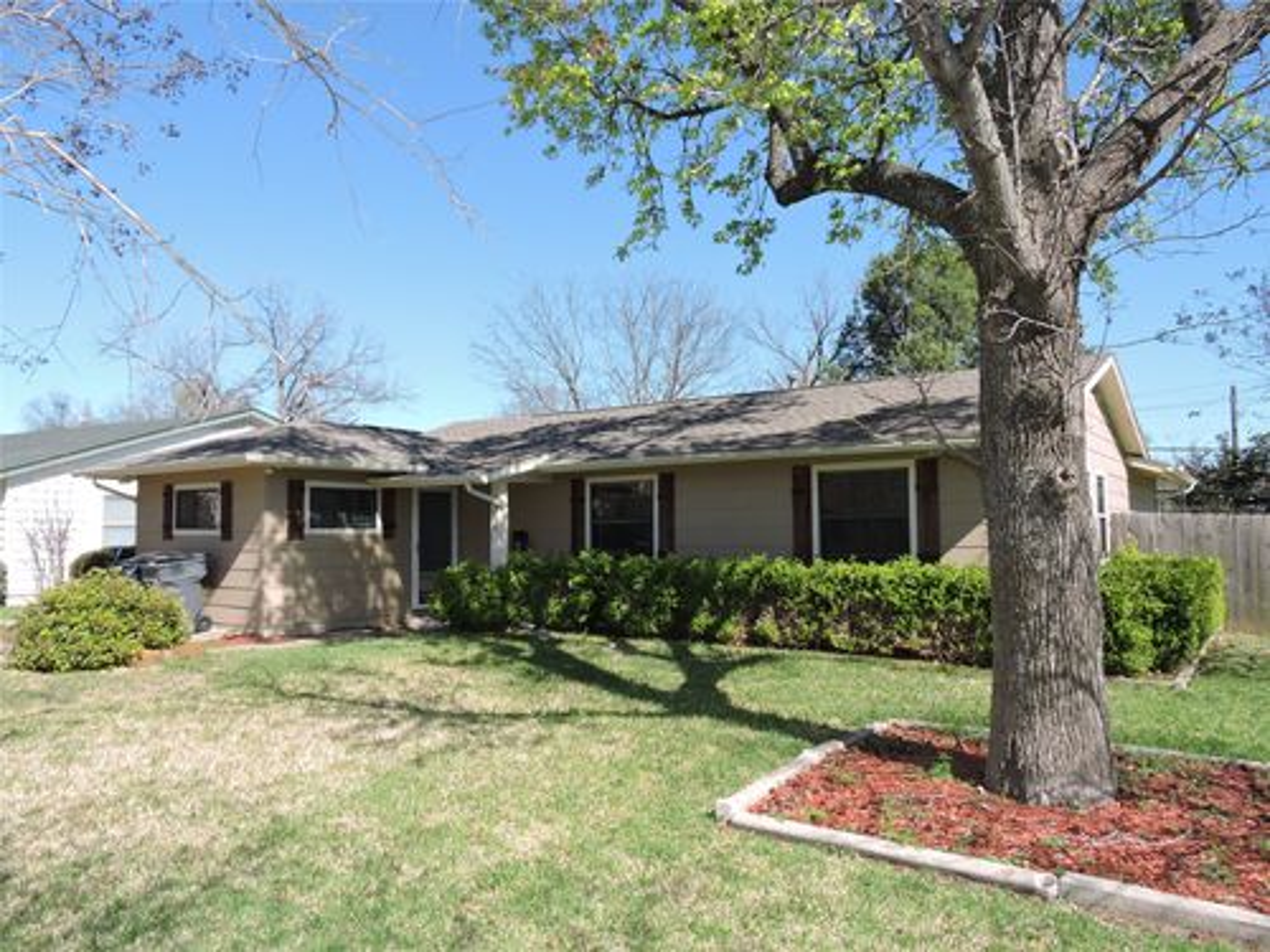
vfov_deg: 56.8
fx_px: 881
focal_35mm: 24
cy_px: 476
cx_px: 635
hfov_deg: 71.6
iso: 200
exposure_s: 1/1250
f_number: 3.3
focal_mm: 4.3
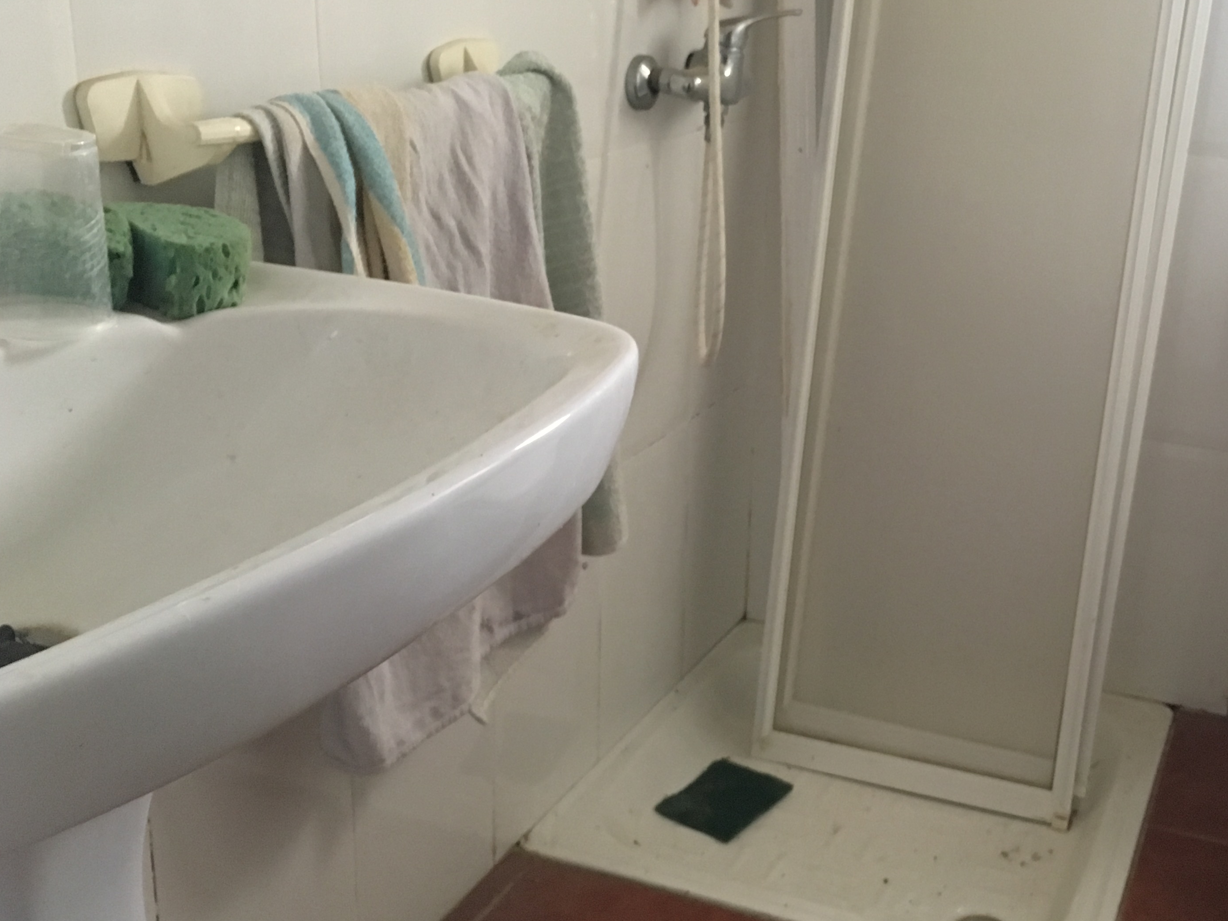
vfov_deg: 34.3
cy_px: 395
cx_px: 841
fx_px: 1490
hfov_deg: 44.0
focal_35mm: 42
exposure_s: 1/17
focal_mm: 4.15
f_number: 2.2
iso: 400
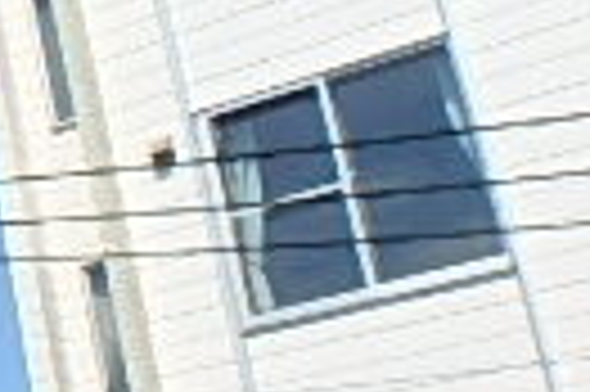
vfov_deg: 12.8
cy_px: 167
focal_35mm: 107
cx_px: -626
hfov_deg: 15.1
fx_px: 1751
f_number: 6
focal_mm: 3.7
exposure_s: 1/500
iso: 125
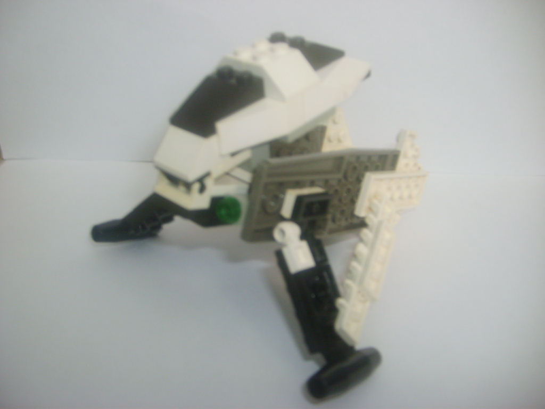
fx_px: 551
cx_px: 272
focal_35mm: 35
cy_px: 204
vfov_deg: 40.7
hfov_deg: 52.6
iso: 100
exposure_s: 1/6
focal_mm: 5.8
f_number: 2.8
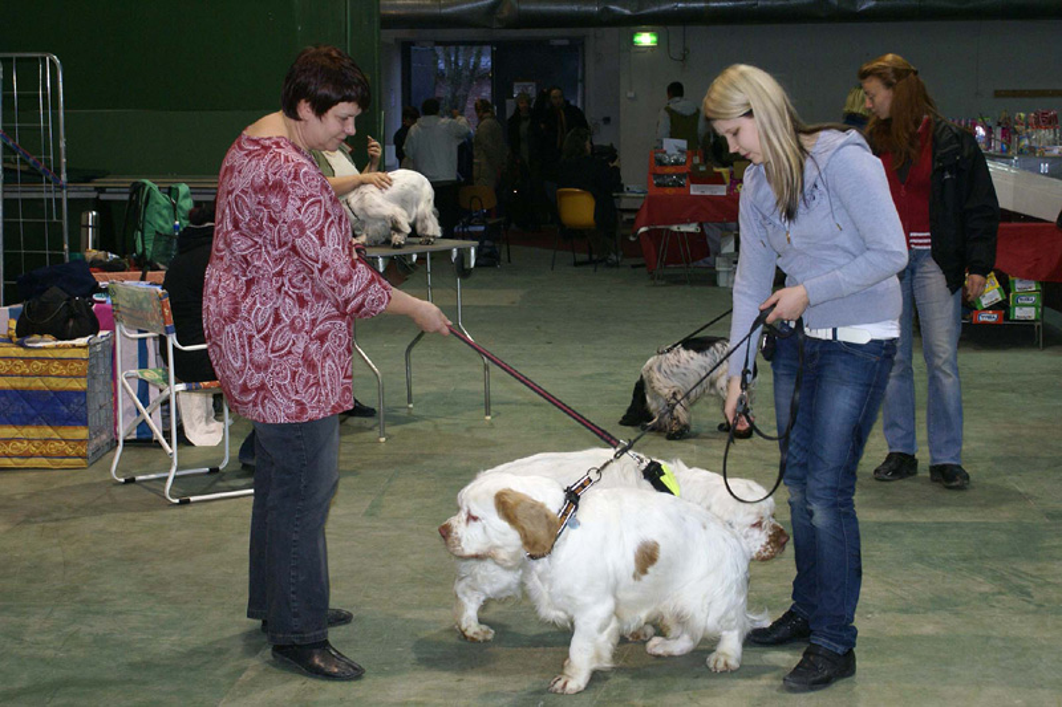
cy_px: 354
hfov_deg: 33.4
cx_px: 531
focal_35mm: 60
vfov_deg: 22.6
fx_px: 1770
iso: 400
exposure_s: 1/60
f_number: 5.6
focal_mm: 40
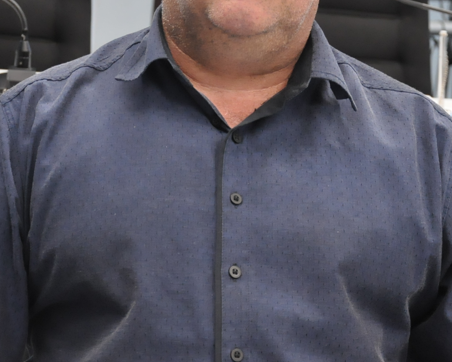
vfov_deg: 11.5
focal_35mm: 134
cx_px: 216
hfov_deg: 14.4
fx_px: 1793
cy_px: 79
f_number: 4.8
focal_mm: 48
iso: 2000
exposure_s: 1/100
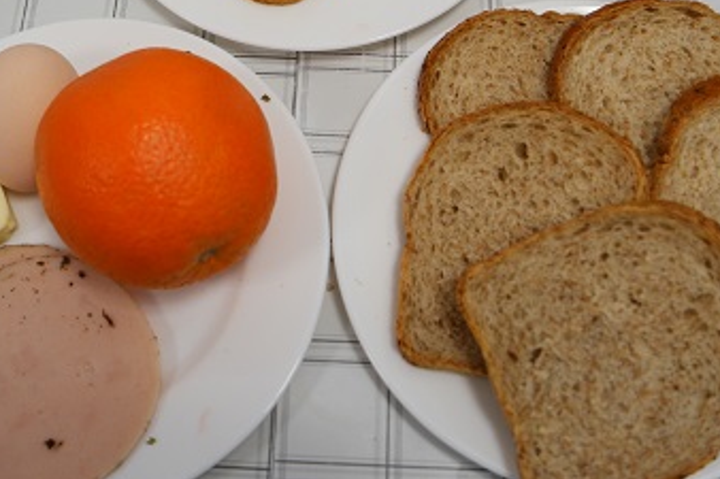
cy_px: 57
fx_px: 920
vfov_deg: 28.2
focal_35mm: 46
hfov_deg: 42.7
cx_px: 326
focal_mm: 16
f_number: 3.5
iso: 200
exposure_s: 1/50
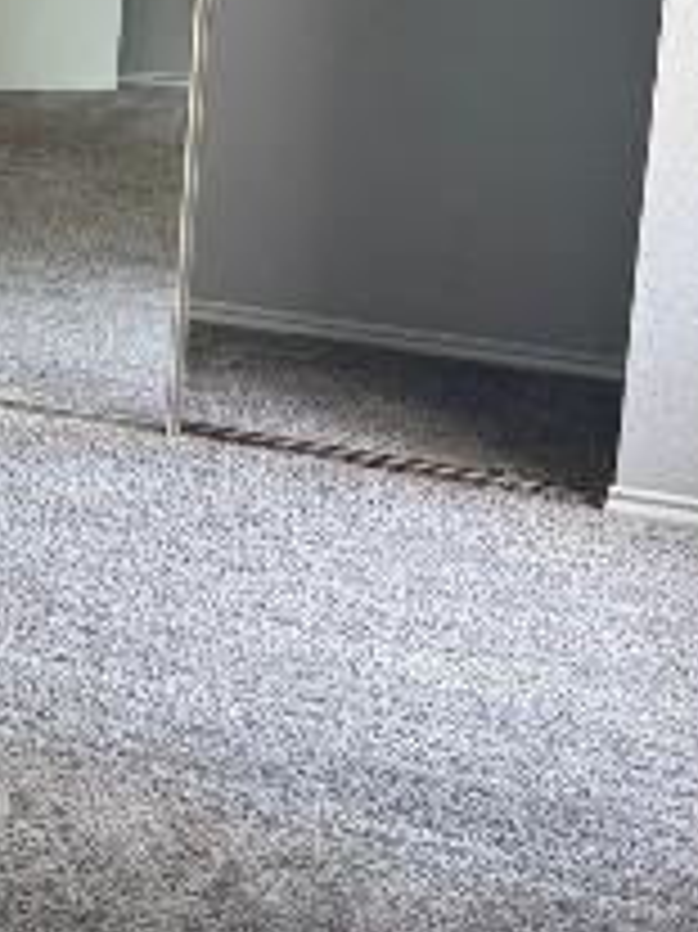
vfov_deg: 21.8
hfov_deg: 15.4
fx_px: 2395
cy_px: 216
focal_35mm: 89
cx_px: -315
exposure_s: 1/121
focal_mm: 6.76
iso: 80
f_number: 1.78
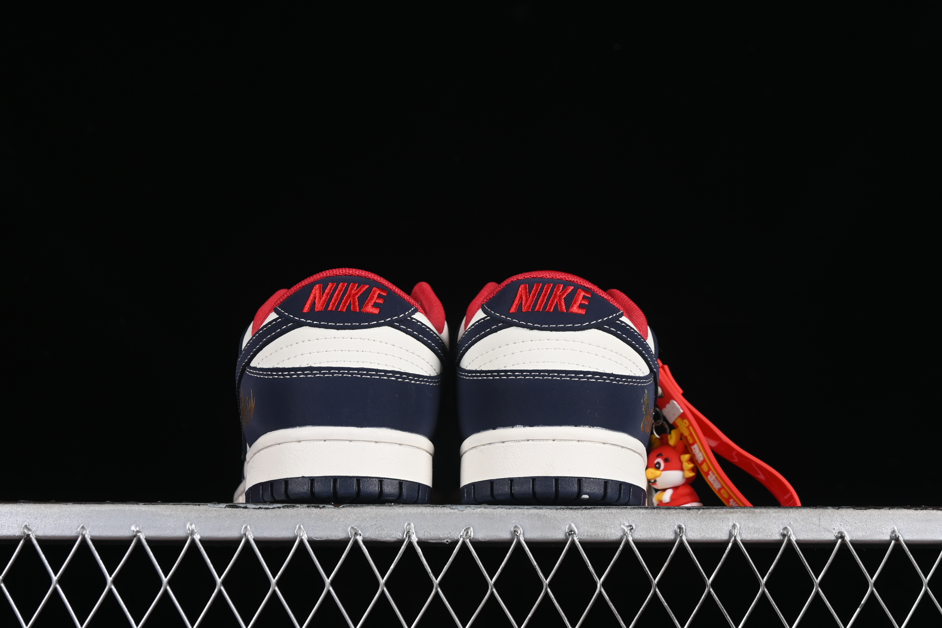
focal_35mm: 75
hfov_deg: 27.0
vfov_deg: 18.2
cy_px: 314
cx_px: 471
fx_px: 1962
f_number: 7.1
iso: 160
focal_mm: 50
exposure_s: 1/60
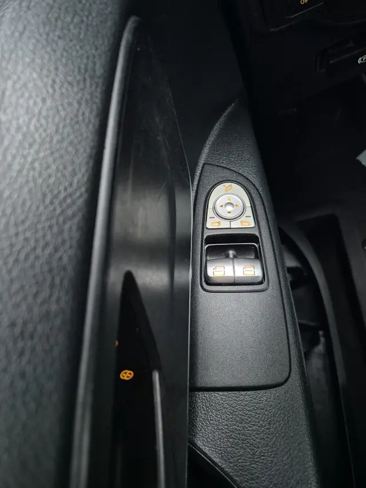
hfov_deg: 58.9
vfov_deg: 73.9
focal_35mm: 23
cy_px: 244
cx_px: 183
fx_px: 324
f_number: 1.8
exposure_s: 1/33
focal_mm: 5.4
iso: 1600
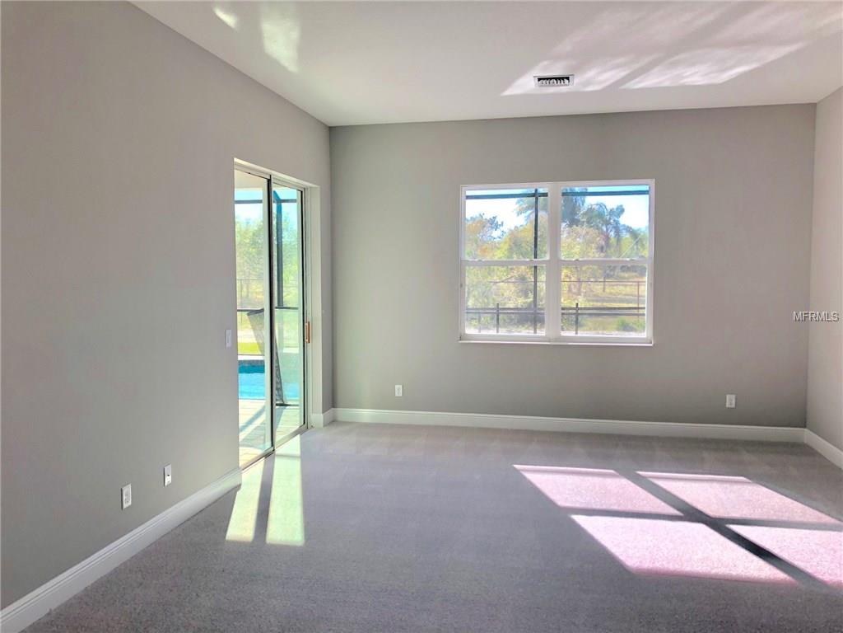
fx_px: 682
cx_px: 422
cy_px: 316
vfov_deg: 49.7
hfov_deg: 63.4
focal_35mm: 28
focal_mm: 3.99
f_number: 1.8
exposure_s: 1/120
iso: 25
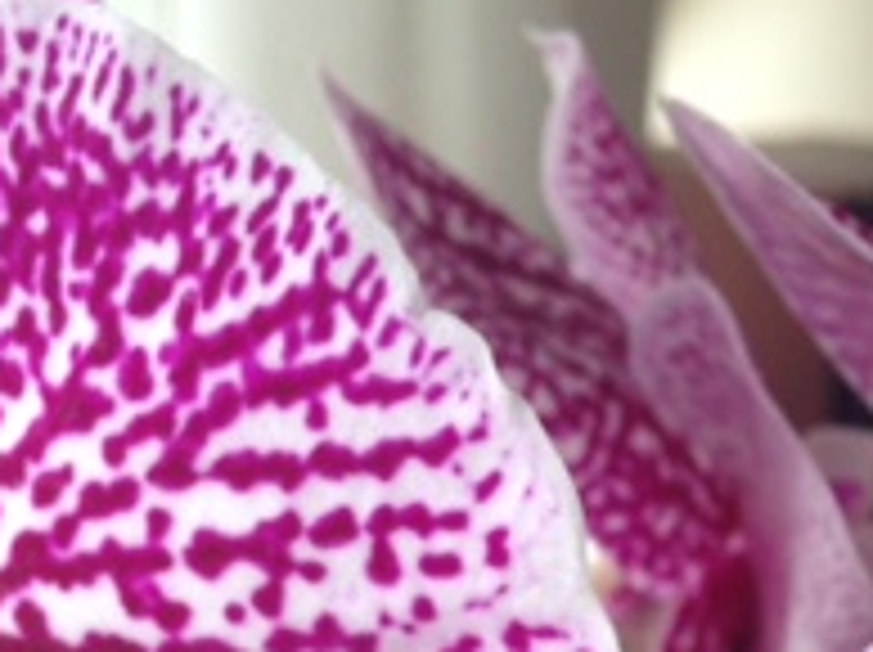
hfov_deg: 17.9
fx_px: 2746
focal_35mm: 109
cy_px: 917
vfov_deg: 13.0
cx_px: 706
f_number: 2.4
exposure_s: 1/30
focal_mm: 4.12
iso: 50
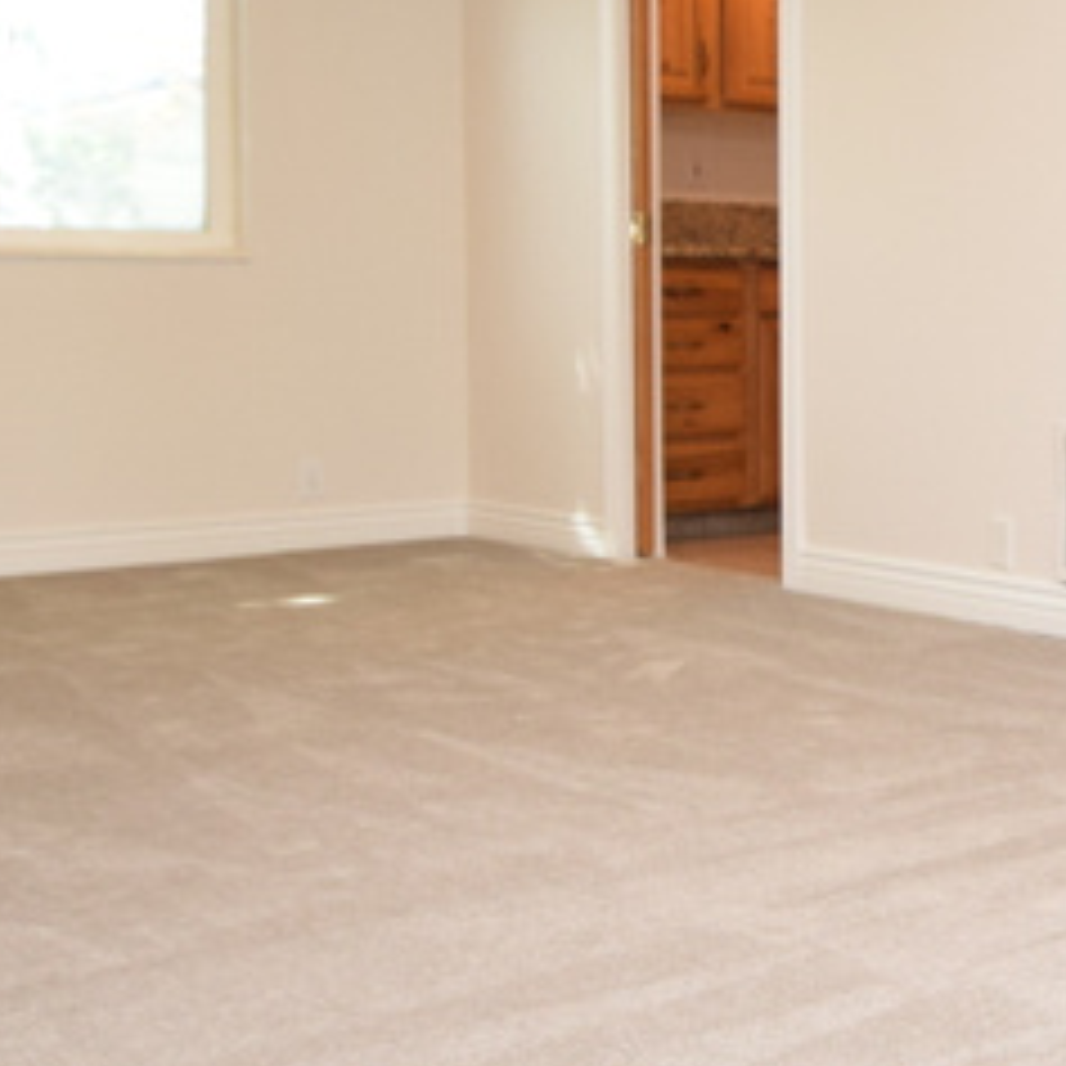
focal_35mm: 55
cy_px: 331
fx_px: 1916
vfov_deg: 30.8
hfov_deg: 25.5
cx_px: 1475
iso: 720
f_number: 5.6
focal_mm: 10
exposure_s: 1/125
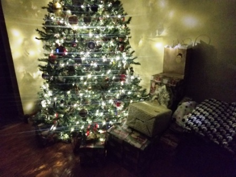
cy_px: 88
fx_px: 177
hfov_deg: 67.3
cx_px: 118
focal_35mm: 26
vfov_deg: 53.1
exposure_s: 1/24
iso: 1000
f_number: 1.7
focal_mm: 4.3
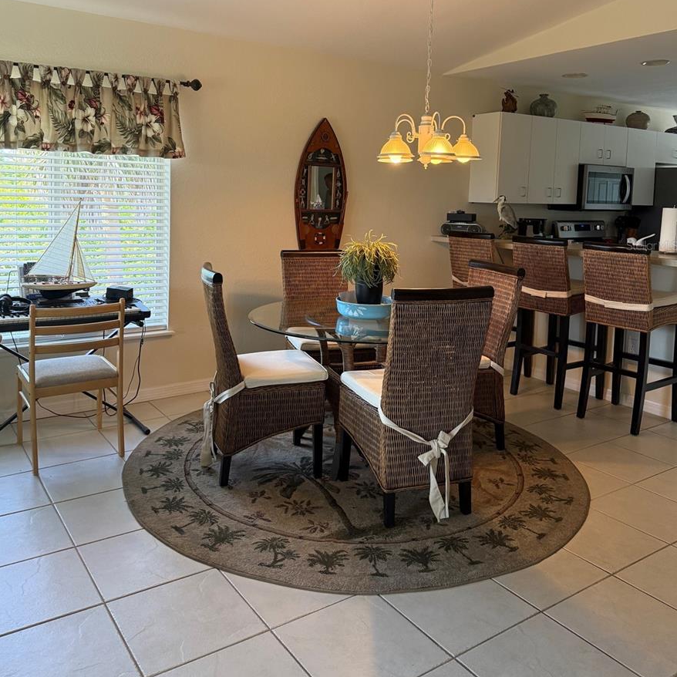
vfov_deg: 54.9
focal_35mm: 29
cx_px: 334
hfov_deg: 55.6
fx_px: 642
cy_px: 245
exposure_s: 1/120
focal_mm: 6.76
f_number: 1.78
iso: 250
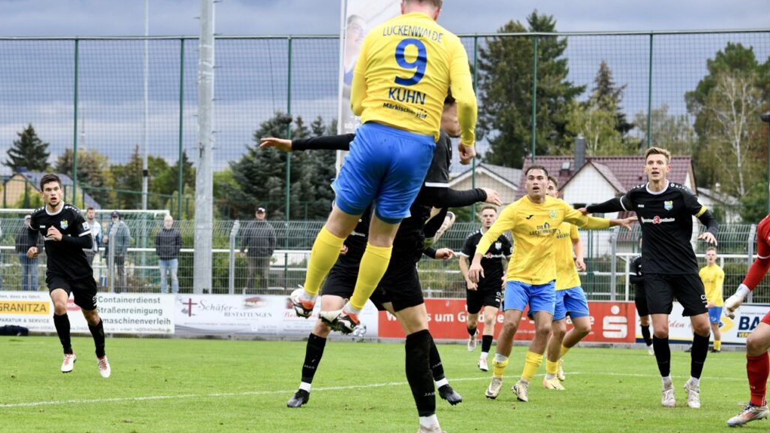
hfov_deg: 15.1
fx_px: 2899
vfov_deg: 8.5
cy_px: 225
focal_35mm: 142
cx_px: 384
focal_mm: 135
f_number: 7.1
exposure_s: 1/1600
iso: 2000
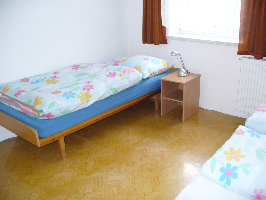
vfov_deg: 38.7
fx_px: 284
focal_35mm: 37
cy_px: 100
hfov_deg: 50.1
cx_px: 133
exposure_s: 1/30
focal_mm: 6.1
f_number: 2.8
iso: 160
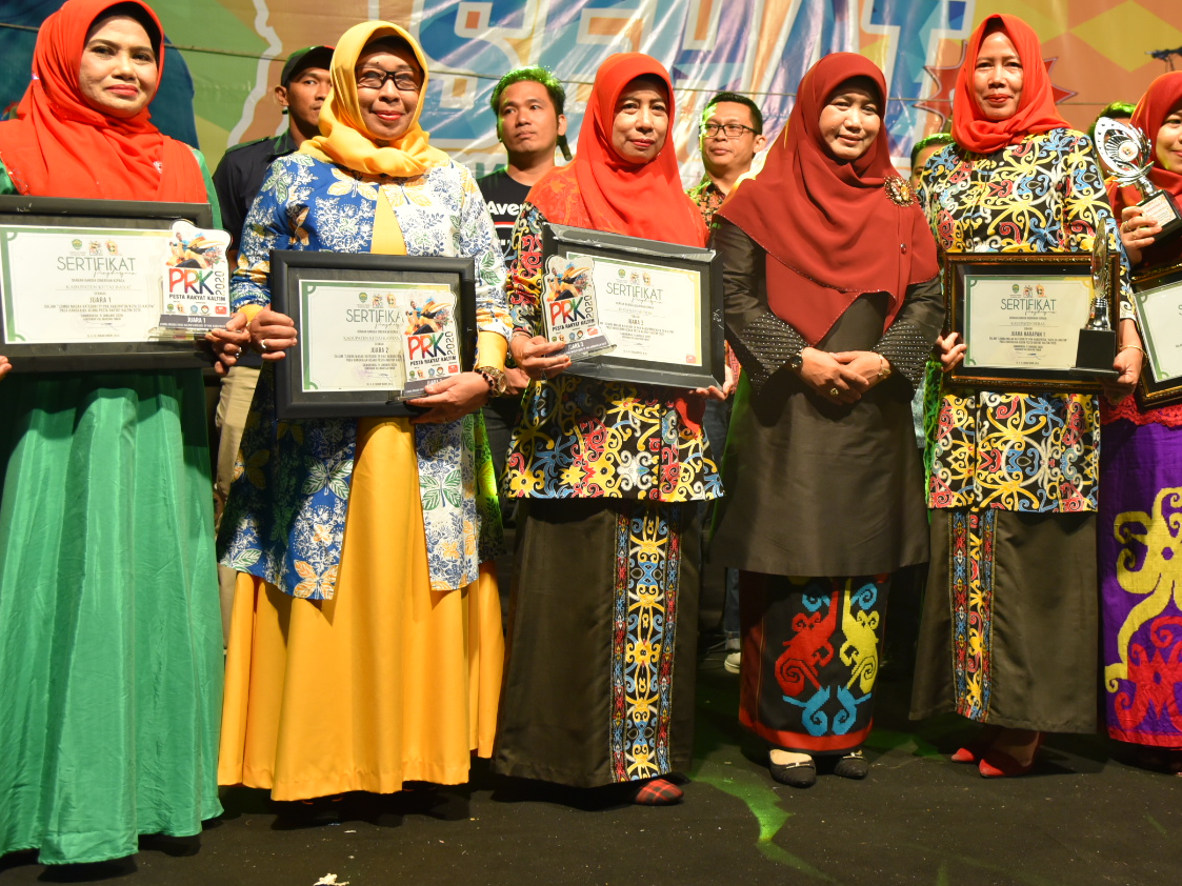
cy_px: 356
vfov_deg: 33.5
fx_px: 1468
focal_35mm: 43
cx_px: 766
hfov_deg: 43.4
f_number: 4
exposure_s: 1/60
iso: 1250
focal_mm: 31
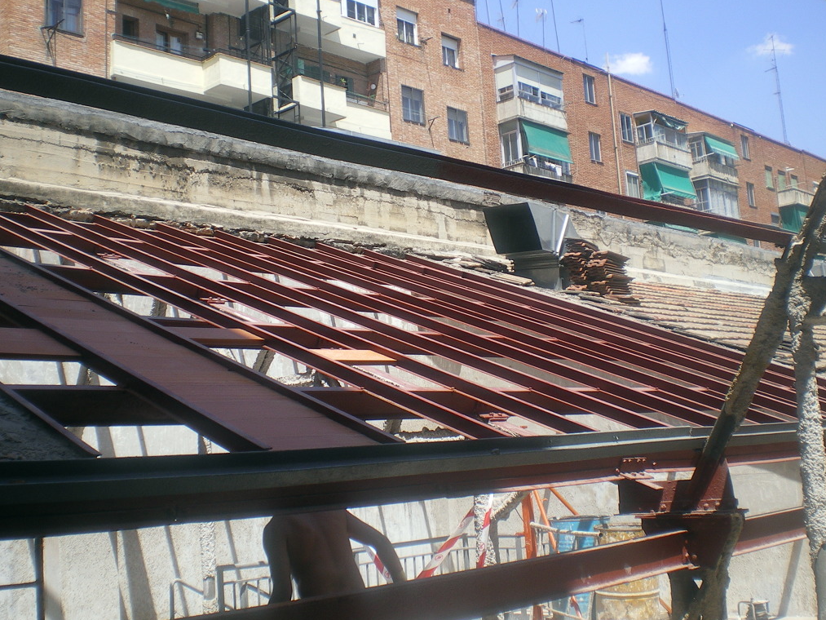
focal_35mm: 45
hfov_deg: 42.1
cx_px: 398
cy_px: 272
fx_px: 1074
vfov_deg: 32.2
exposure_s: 1/200
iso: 64
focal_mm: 6.3
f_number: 4.6
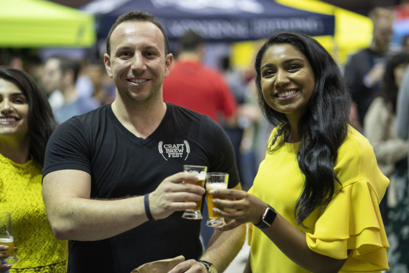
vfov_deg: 15.2
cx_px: 196
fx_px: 1023
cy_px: 139
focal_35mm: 90
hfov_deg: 22.6
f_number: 1.8
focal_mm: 85
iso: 800
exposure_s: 1/60
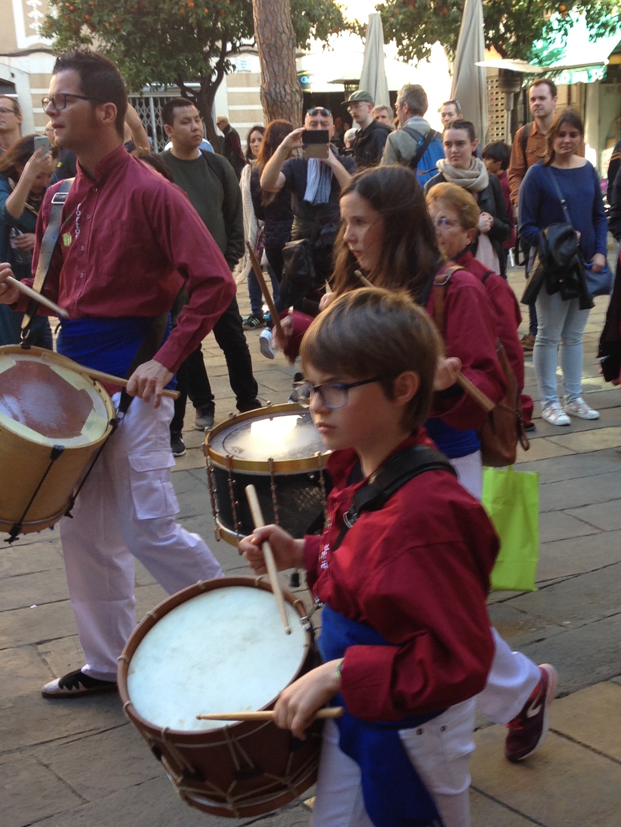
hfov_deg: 26.8
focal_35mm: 54
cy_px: 488
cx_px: 427
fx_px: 1292
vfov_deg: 35.4
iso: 50
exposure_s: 1/125
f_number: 2.4
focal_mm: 4.12
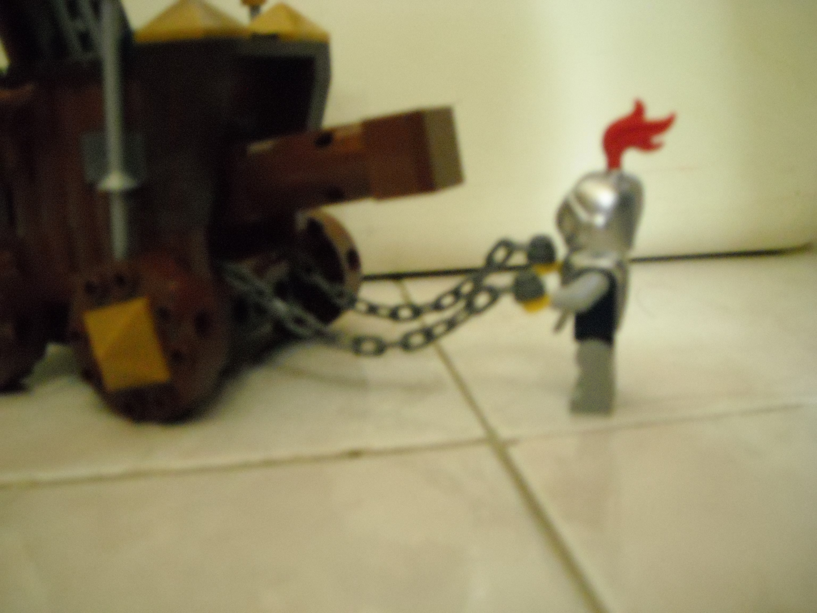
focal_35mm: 35
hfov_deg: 52.6
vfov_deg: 40.7
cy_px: 306
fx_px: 826
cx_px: 408
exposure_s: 1/2
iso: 800
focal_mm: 5.7
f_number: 2.8
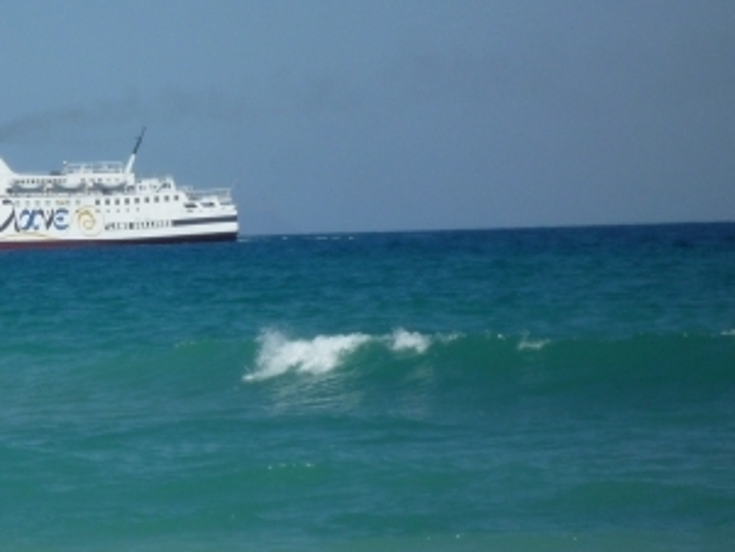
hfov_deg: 7.9
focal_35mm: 249
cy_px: 193
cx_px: 103
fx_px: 5289
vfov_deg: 6.0
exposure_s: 1/800
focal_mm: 22
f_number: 5.9
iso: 100
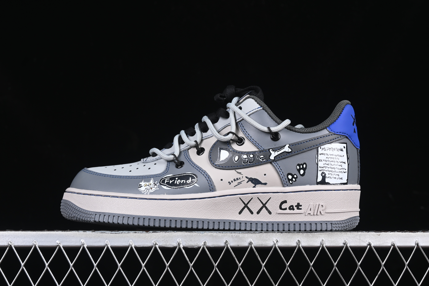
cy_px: 143
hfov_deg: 27.0
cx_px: 214
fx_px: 894
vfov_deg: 18.2
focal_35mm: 75
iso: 160
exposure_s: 1/80
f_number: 7.1
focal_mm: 50
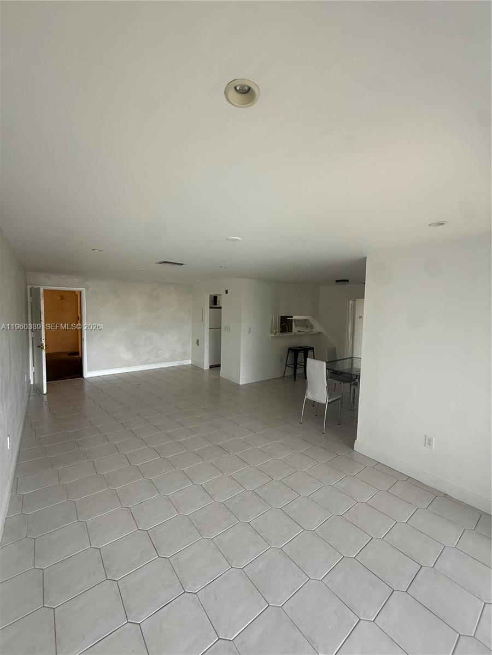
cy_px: 328
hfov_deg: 85.7
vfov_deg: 102.1
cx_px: 246
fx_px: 265
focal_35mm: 14
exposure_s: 1/99
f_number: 2.2
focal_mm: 2.22
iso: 160
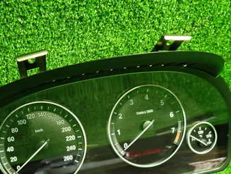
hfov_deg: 41.8
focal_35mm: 45
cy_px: 141
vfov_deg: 31.3
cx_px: 89
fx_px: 300
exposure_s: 1/30
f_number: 2
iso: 400
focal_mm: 4.5
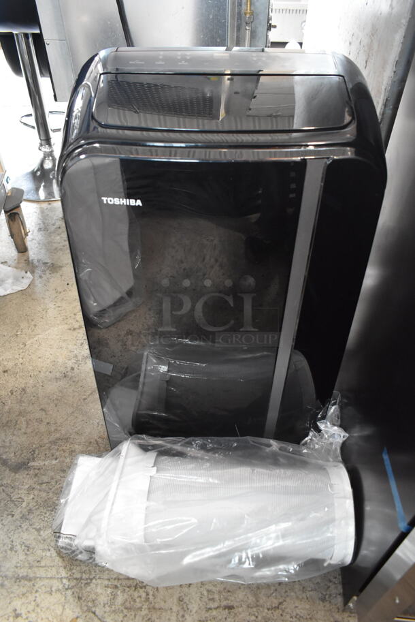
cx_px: 208
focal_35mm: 27
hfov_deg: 48.0
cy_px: 311
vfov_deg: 67.3
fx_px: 466
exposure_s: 1/30
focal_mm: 18
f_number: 3.5
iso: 2800
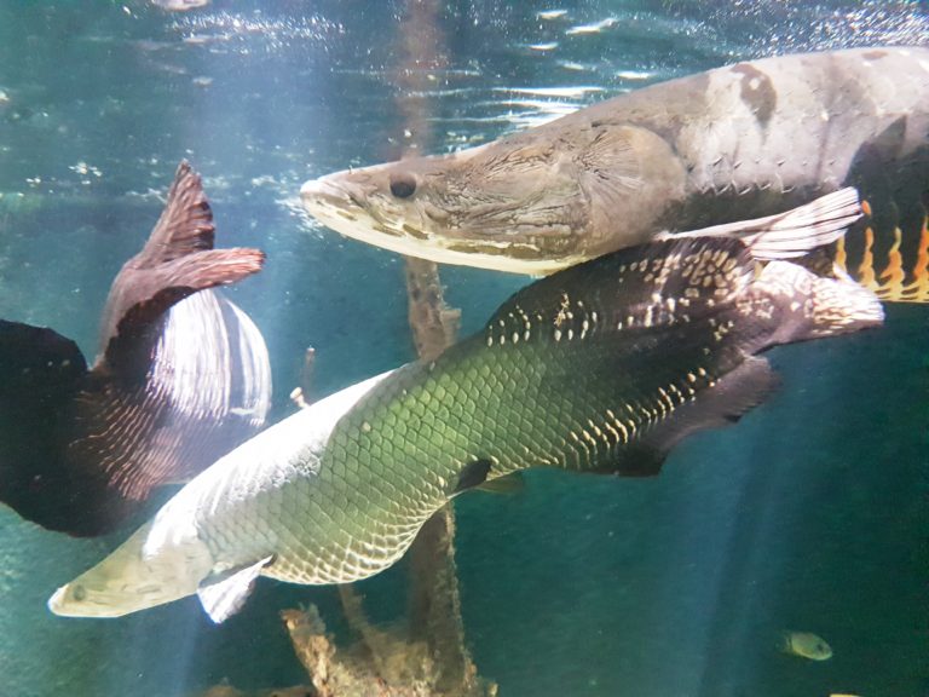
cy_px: 348
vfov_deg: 53.1
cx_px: 464
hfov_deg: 67.3
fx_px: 698
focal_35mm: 26
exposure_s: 1/60
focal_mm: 4.2
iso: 1000
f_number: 1.7
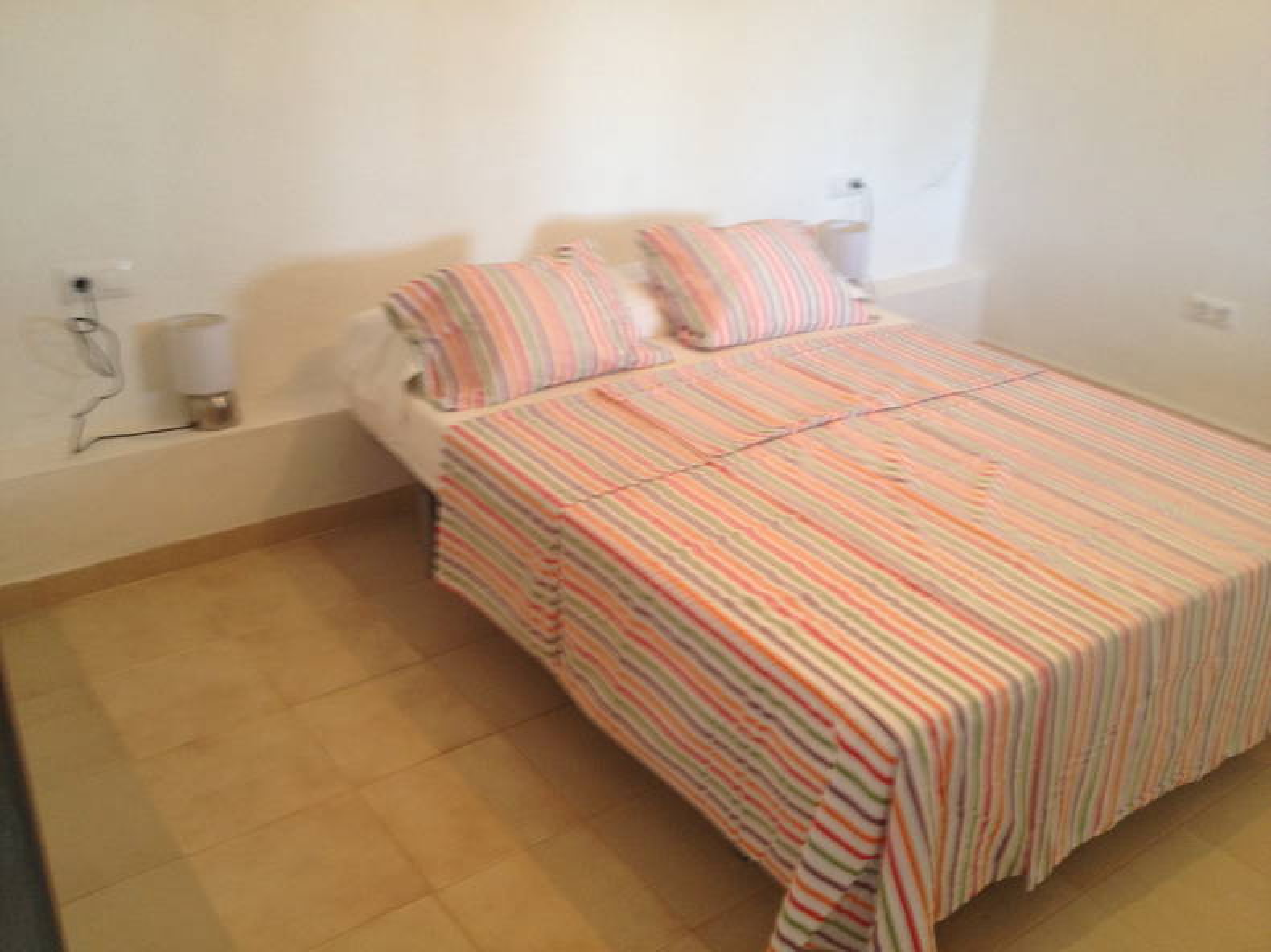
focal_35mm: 35
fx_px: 1285
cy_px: 476
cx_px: 636
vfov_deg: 40.7
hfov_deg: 52.6
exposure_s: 1/20
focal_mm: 4.28
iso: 125
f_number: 2.4
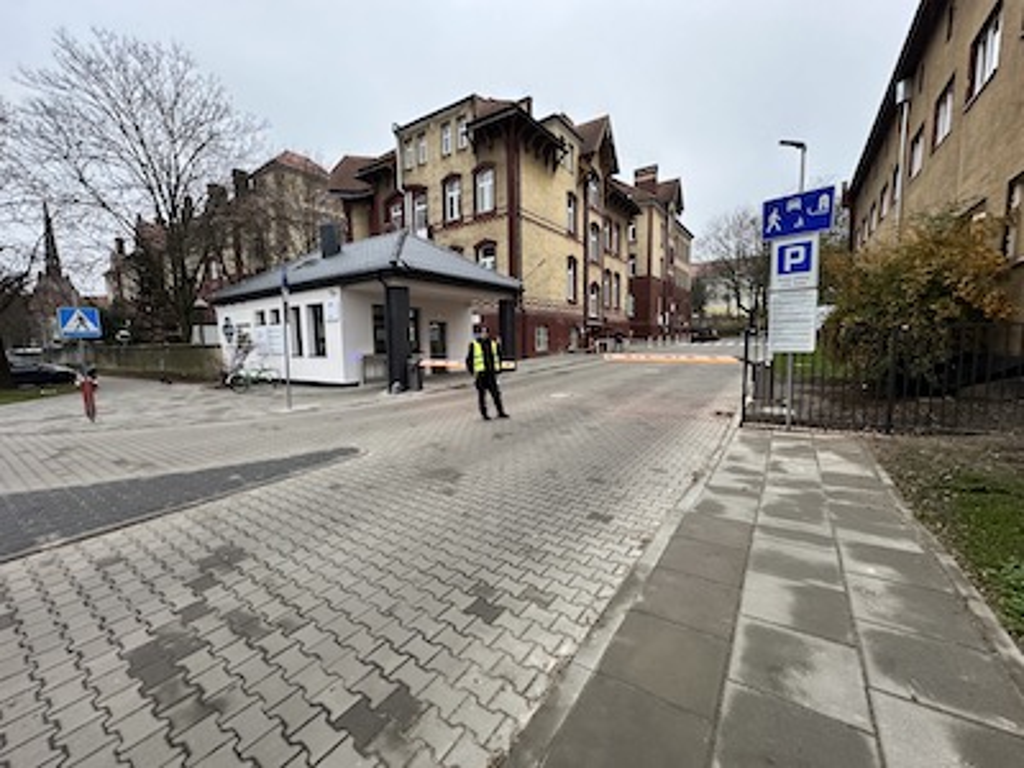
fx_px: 414
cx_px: 512
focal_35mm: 14
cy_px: 384
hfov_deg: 102.1
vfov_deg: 85.7
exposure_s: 1/99
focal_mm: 2.22
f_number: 2.2
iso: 250
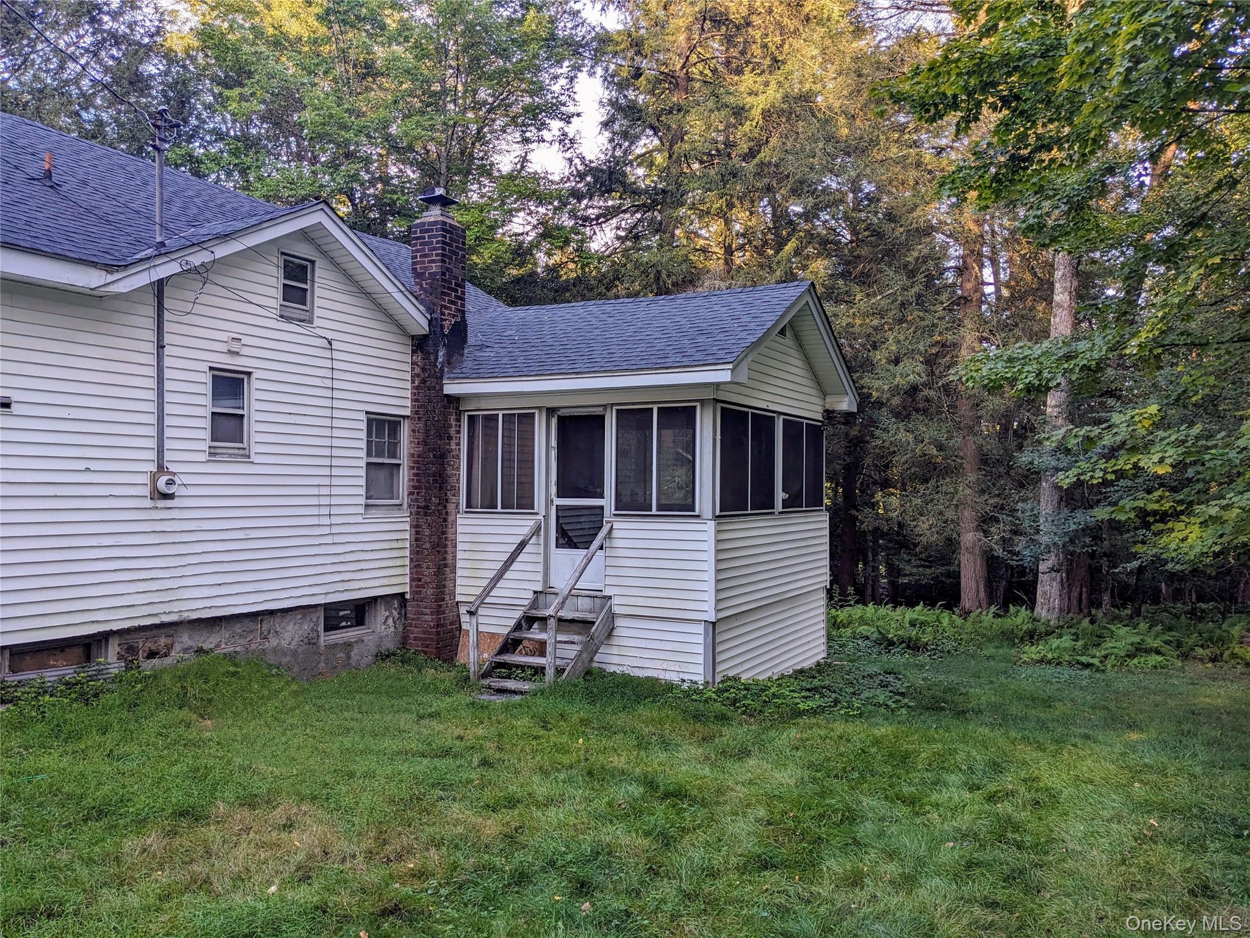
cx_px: 625
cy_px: 469
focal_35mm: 27
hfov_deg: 65.3
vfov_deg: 51.4
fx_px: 975
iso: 42
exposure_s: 1/180
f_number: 1.73
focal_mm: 4.38
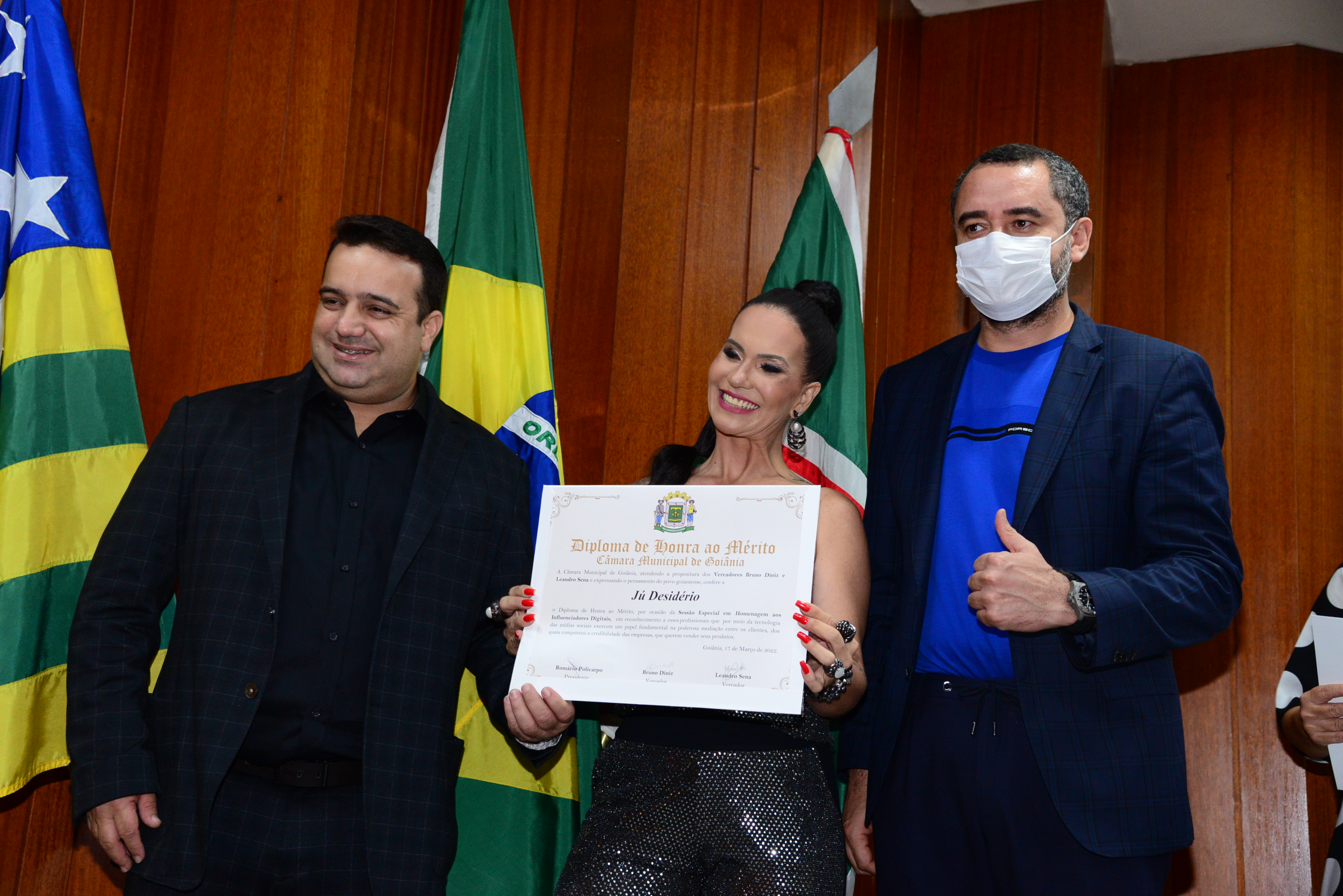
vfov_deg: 27.0
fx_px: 1866
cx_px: 672
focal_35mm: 50
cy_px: 448
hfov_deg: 39.6
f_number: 4.5
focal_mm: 50
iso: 2500
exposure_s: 1/100
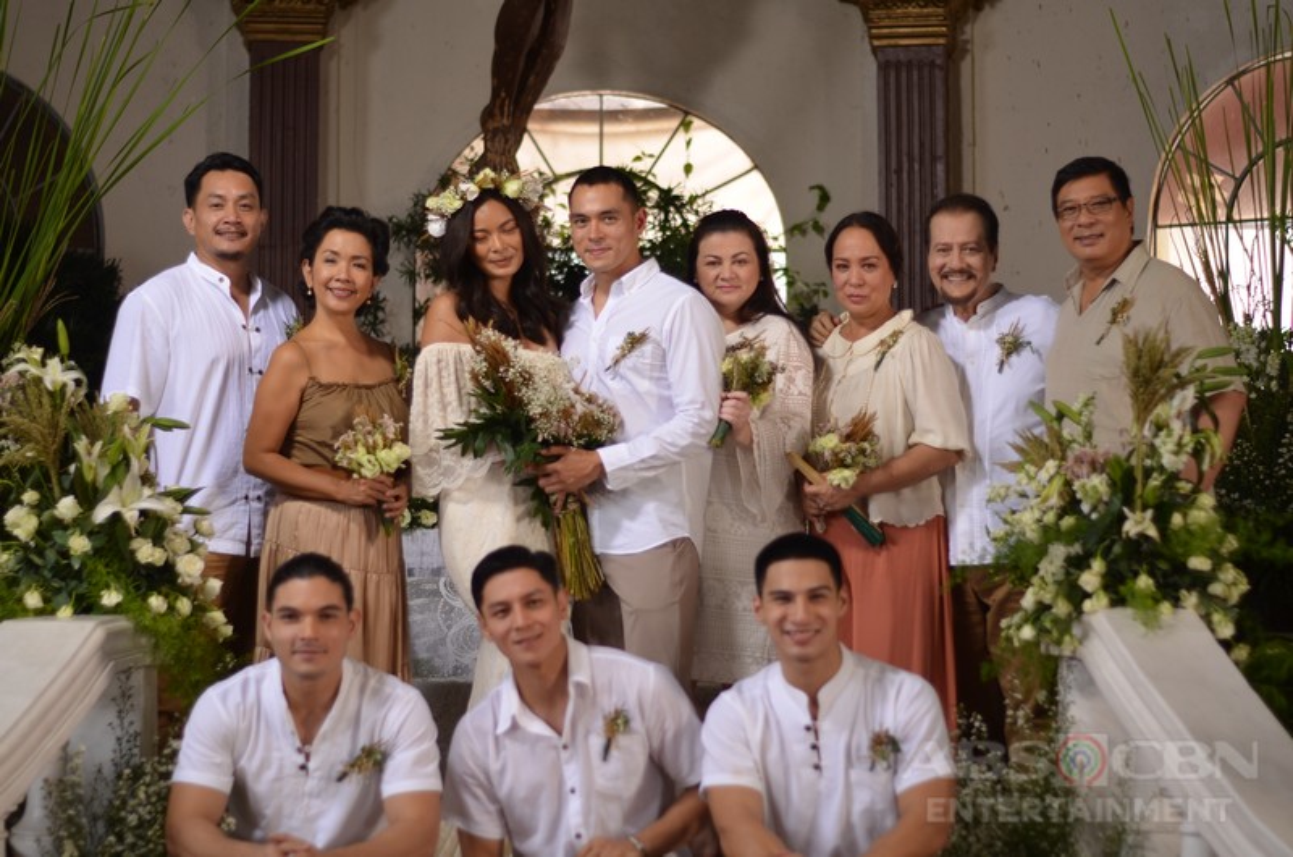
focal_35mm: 75
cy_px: 428
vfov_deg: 18.1
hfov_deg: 27.0
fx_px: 2688
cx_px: 646
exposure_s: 1/100
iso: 100
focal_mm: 50
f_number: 1.8
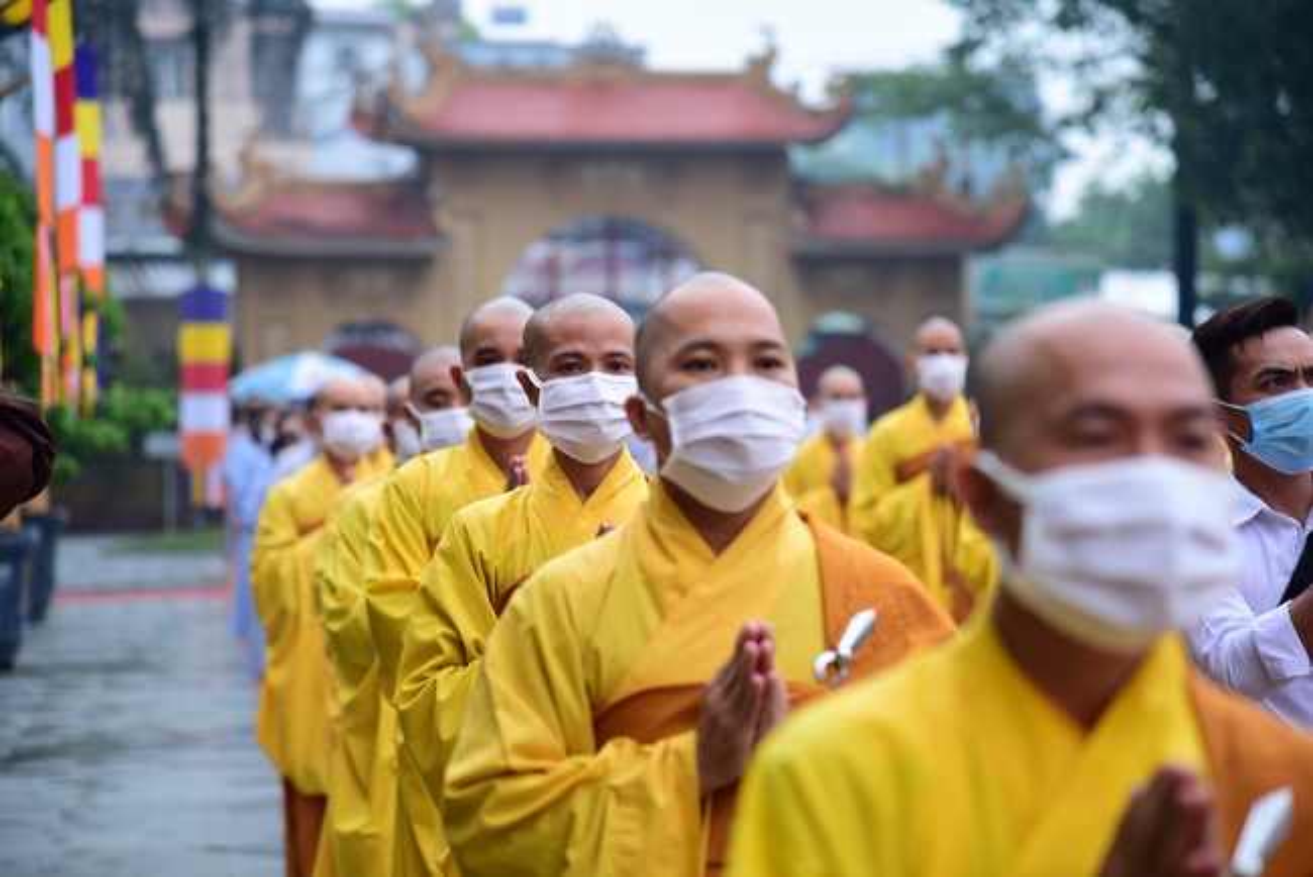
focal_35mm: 120
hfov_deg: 17.1
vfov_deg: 11.4
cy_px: 438
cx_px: 656
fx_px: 4378
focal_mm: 120
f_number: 4
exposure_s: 1/80
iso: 400
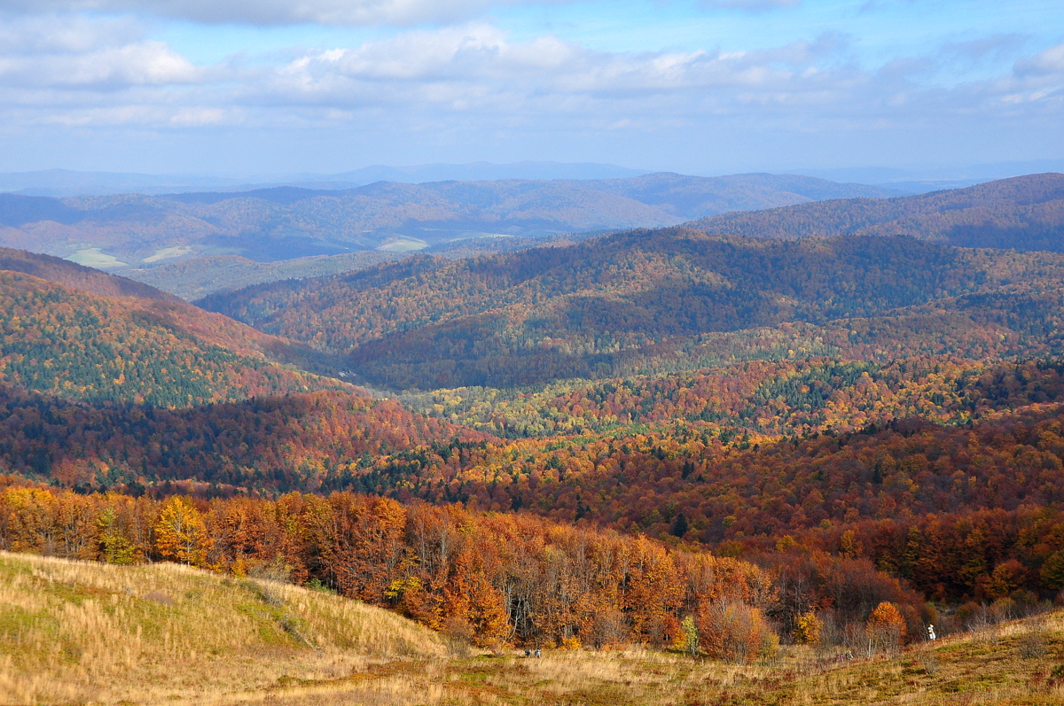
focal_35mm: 48
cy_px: 353
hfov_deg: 41.2
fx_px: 1417
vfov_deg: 28.0
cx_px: 532
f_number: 10
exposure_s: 1/400
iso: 400
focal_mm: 32
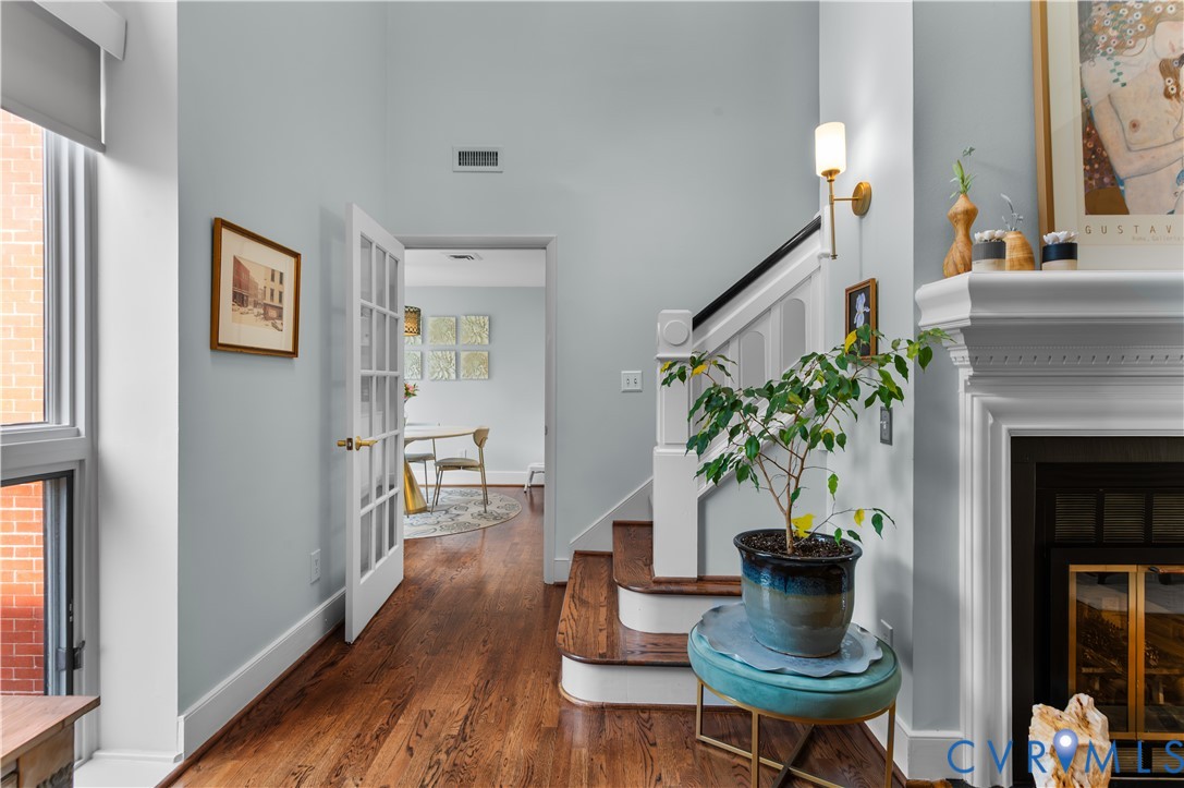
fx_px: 624
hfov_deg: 86.9
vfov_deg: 64.5
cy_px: 394
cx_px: 592
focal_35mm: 19
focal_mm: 19
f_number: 9
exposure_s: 1/25
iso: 1600
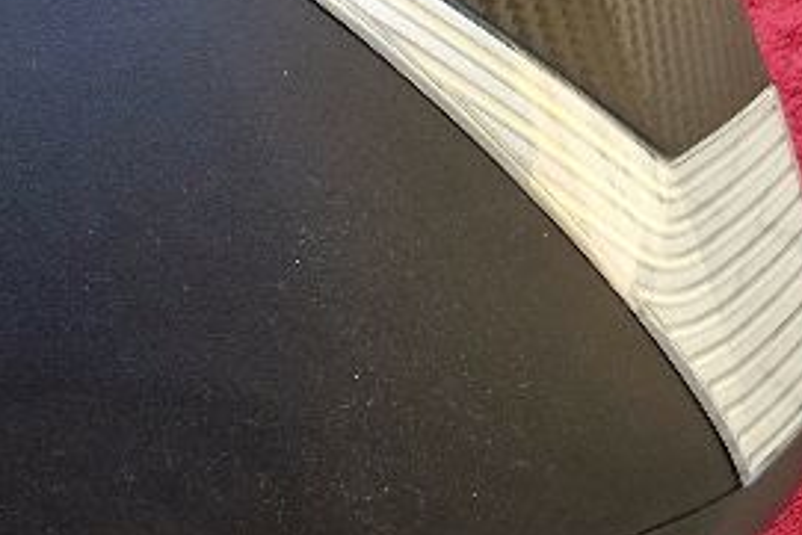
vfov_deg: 12.1
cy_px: 284
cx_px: -148
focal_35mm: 113
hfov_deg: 17.3
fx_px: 2519
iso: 50
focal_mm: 5.4
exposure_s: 1/182
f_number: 1.8
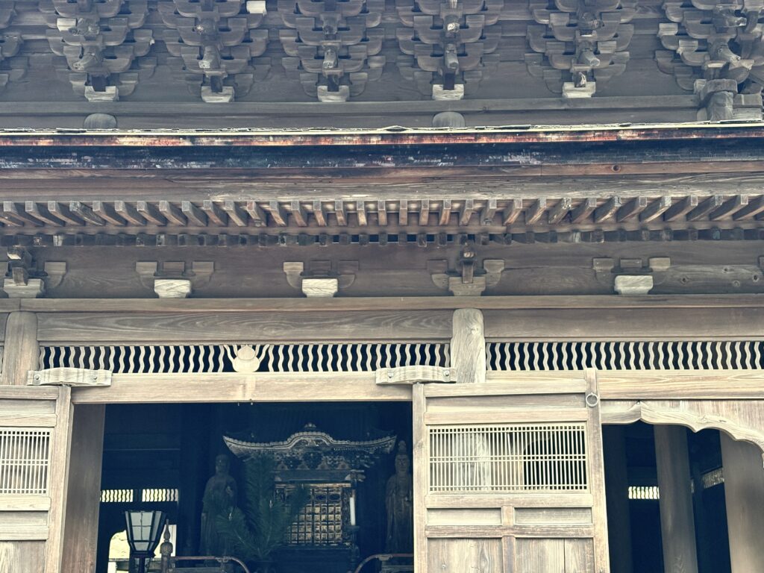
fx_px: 1148
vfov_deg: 28.0
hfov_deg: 36.8
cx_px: 382
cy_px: 286
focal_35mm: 52
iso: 160
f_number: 1.6
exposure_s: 1/40
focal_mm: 5.96
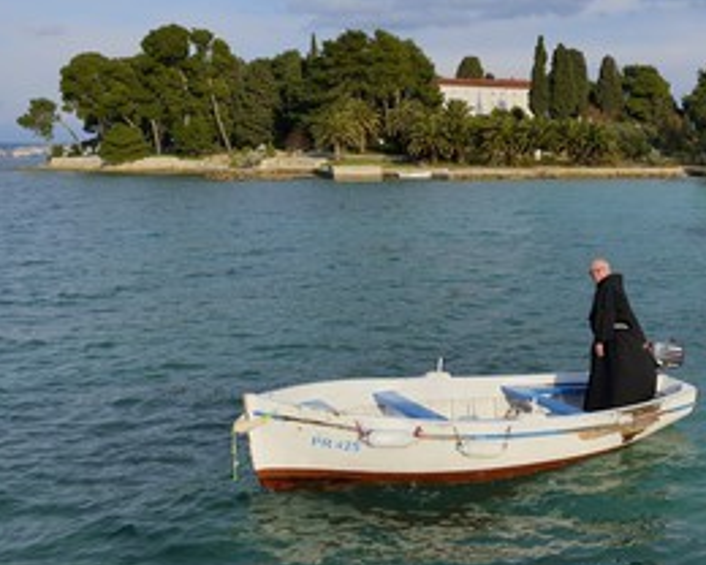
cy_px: 263
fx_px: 919
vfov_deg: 34.1
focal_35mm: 44
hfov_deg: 41.6
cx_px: 455
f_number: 9
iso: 200
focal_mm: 29
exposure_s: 1/400
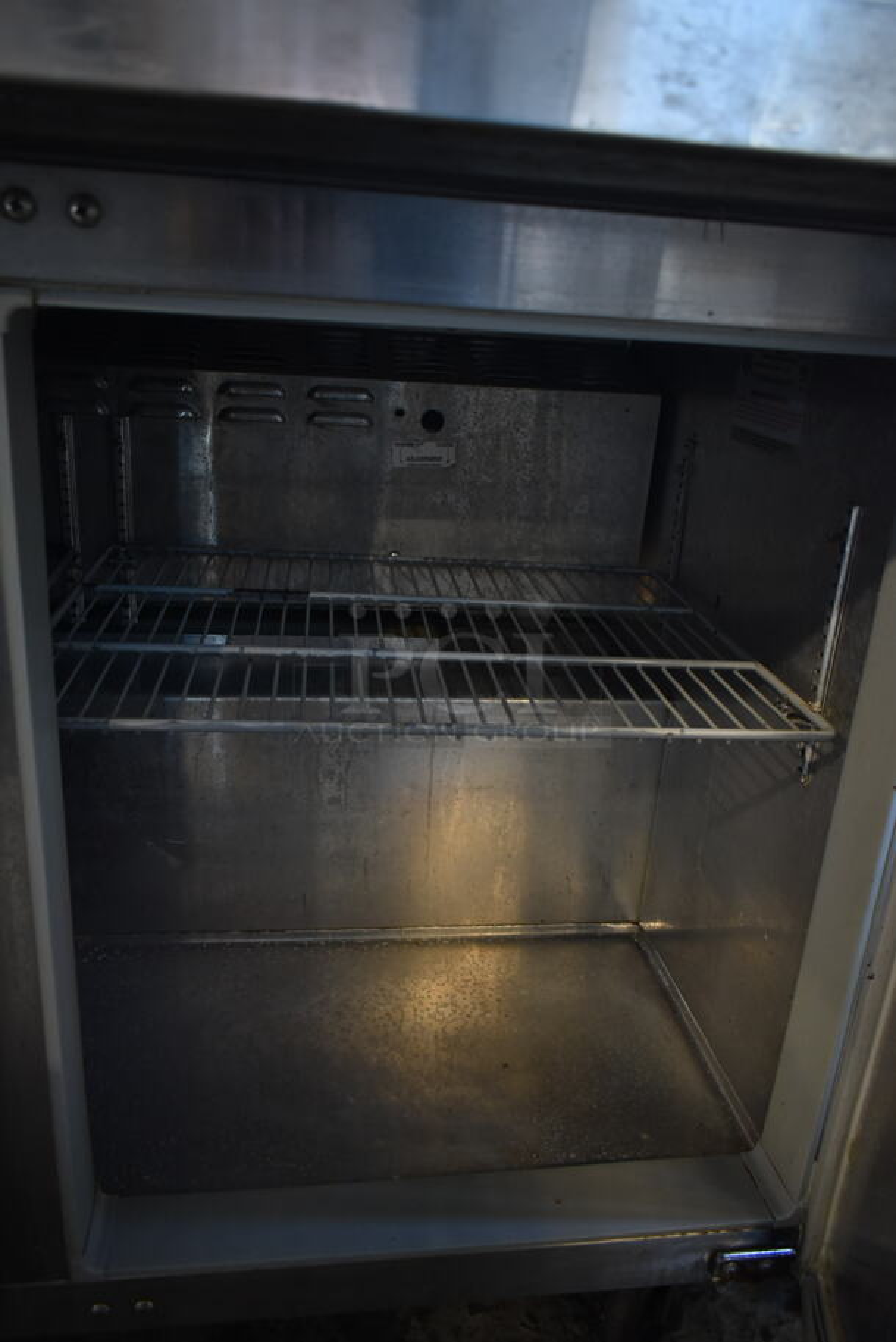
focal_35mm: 27
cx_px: 448
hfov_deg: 48.0
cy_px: 671
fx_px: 1006
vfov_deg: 67.3
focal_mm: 18
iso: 900
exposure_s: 1/30
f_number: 3.5
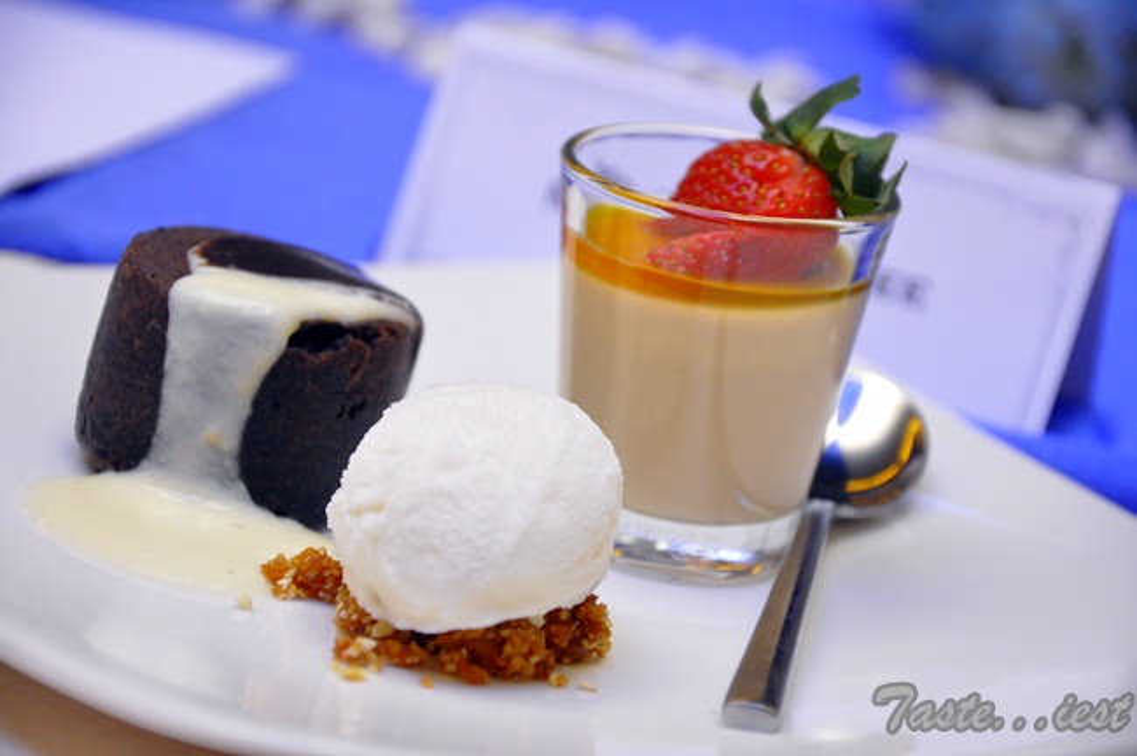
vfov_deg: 8.7
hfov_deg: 13.1
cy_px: 378
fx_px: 4969
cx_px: 568
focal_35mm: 158
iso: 2000
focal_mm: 105
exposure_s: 1/100
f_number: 5.6
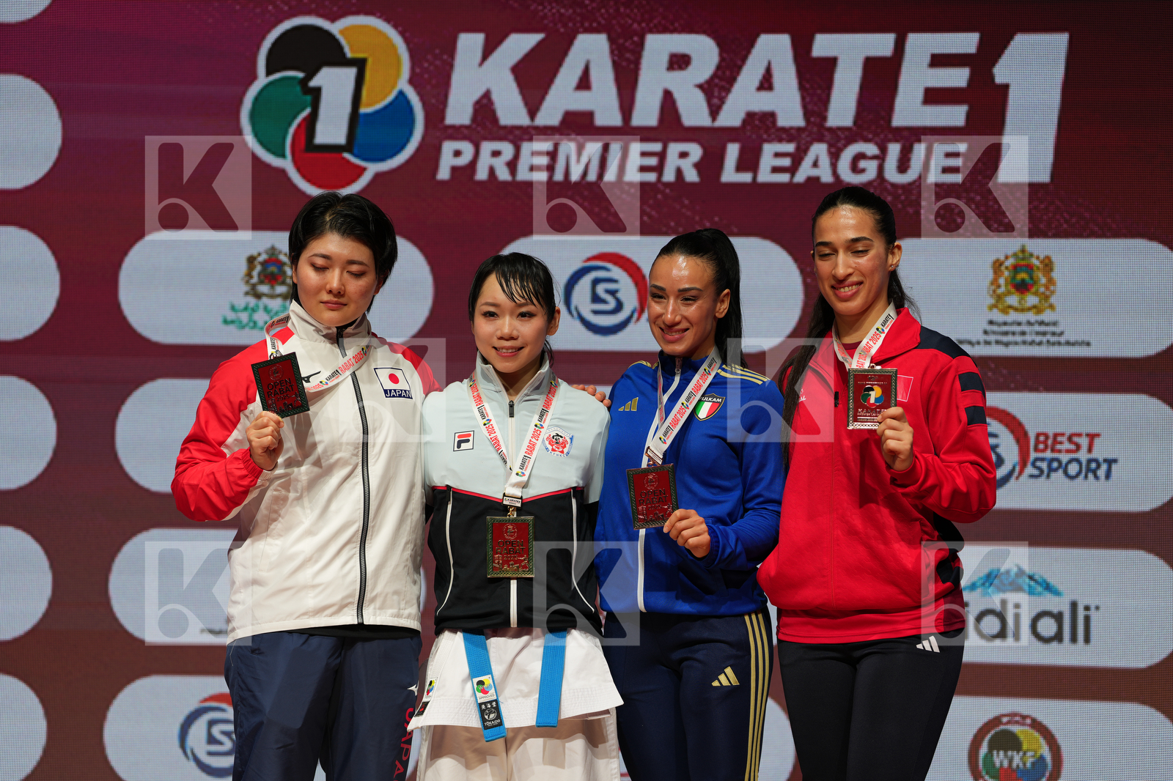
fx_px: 4463
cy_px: 390
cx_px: 586
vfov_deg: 10.0
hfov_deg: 15.0
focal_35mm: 137
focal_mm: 137
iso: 100
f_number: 2.8
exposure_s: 1/250
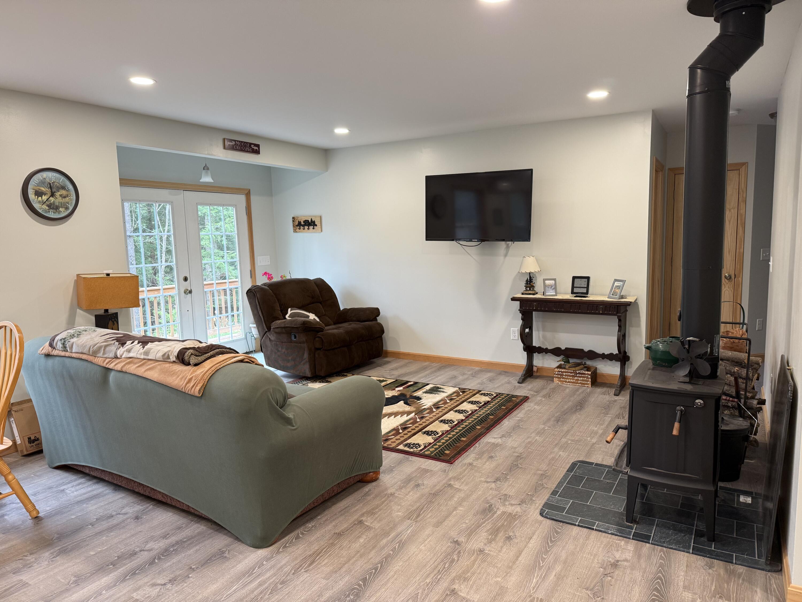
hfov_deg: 71.6
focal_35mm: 24
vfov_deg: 56.8
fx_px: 556
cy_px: 301
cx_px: 401
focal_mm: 6.76
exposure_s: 1/60
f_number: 1.78
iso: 160
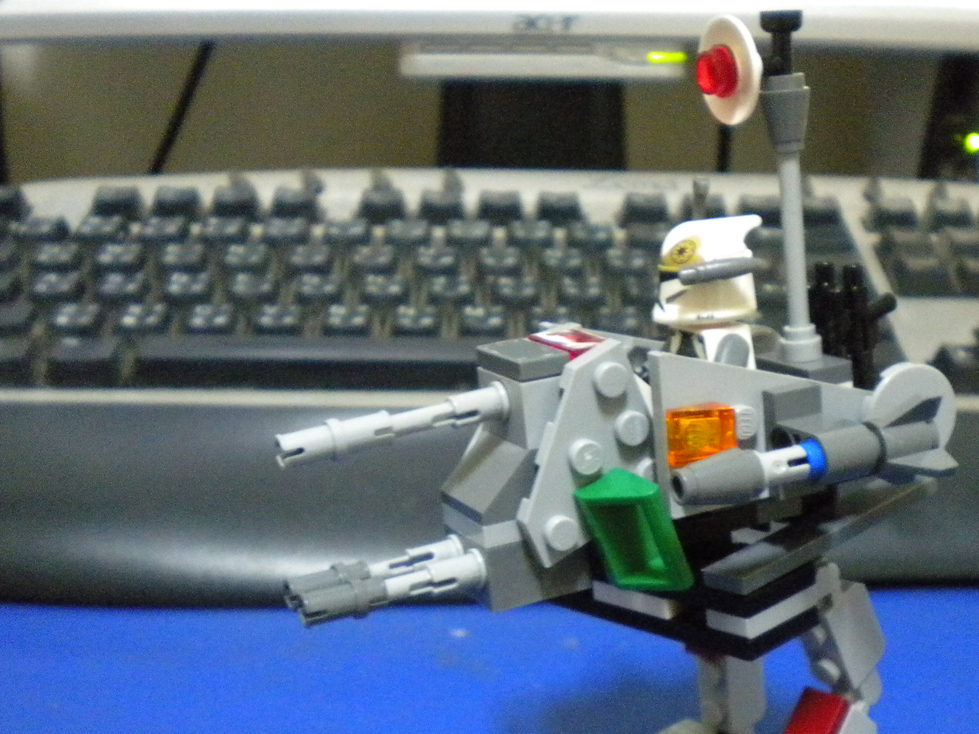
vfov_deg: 27.3
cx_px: 586
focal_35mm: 53
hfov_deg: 36.0
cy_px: 521
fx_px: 1499
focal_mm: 6.3
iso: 800
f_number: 3.1
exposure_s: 1/6.6
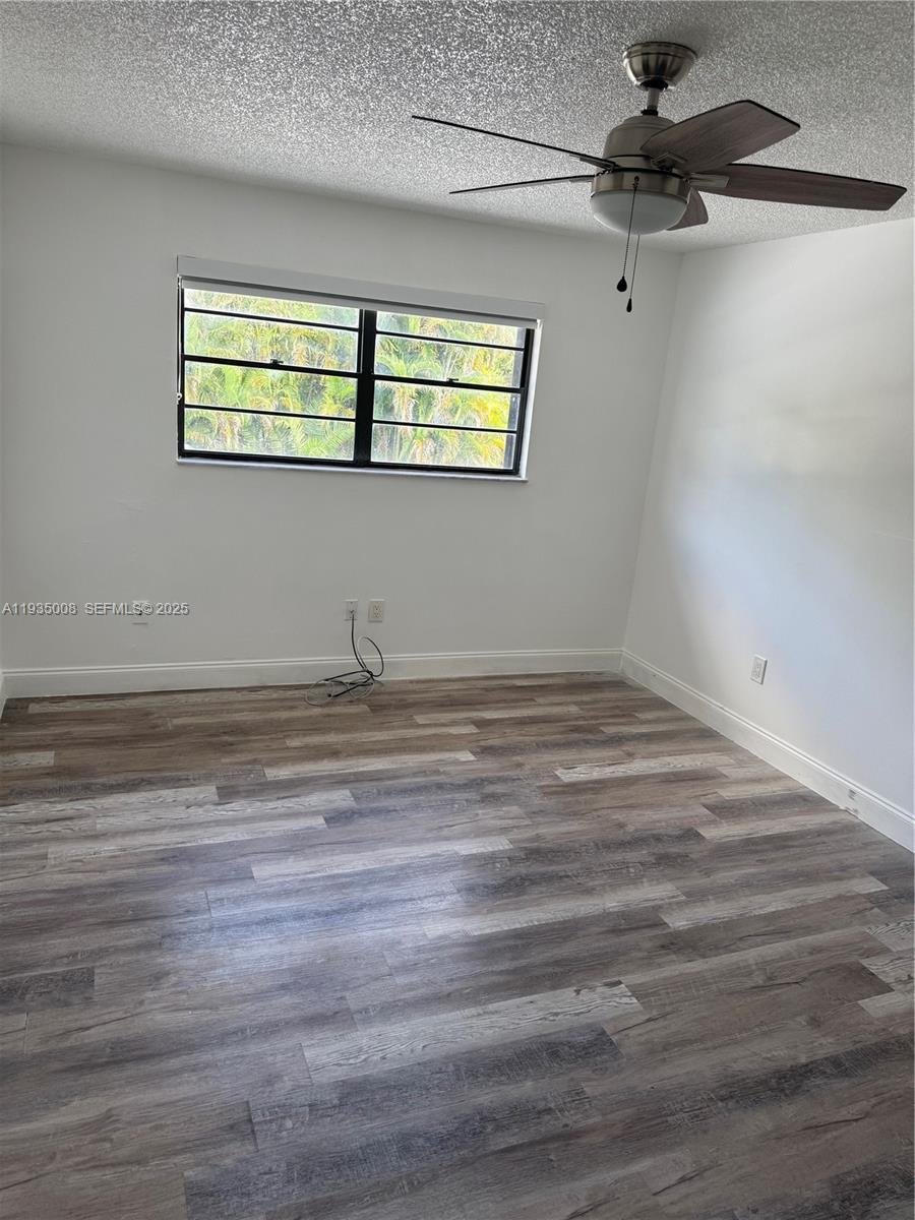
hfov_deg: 56.8
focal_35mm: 24
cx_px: 458
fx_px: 846
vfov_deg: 71.6
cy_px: 610
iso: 50
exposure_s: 1/121
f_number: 1.78
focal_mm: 6.76
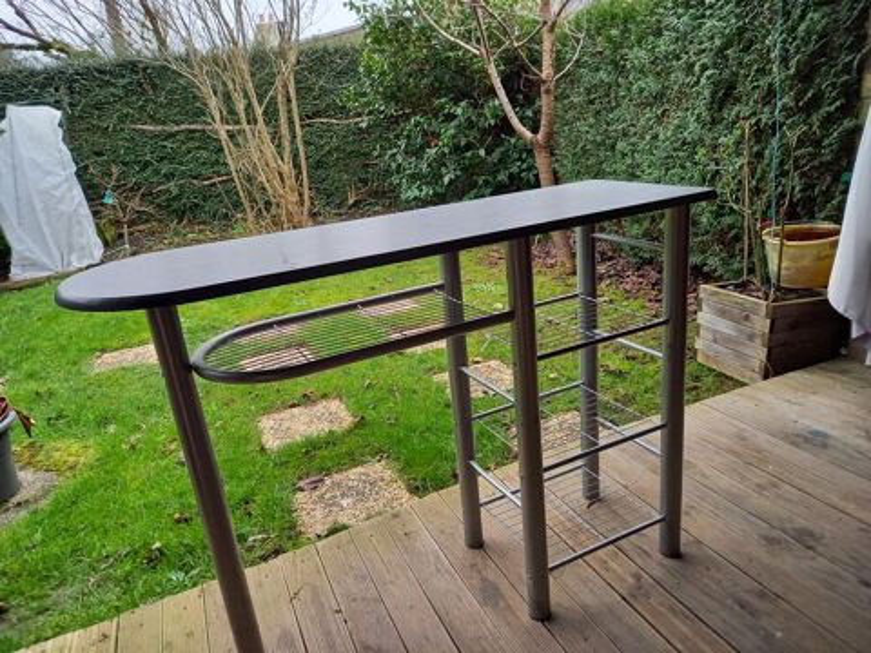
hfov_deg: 69.4
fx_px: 629
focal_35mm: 25
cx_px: 436
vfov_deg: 54.9
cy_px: 326
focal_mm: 4.65
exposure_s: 1/50
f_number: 1.8
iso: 160
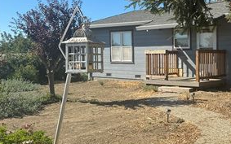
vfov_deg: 28.6
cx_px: 198
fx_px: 283
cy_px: 65
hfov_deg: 41.6
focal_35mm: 45
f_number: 1.78
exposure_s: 1/2506
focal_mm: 6.76
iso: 80
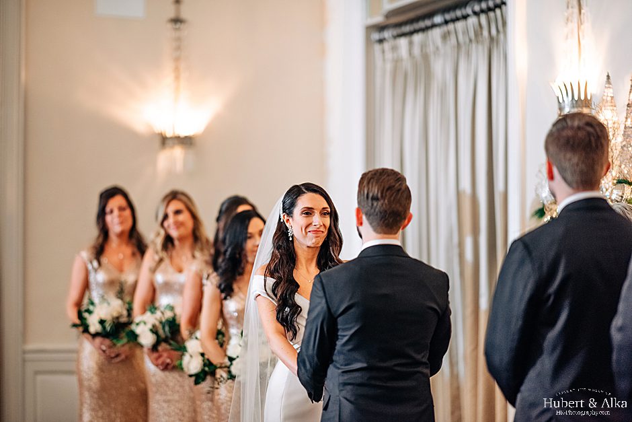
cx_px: 316
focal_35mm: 105
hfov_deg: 19.5
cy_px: 211
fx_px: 1843
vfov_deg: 13.0
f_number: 1.4
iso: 500
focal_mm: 105
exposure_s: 1/100
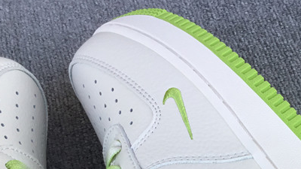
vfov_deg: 15.1
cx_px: 279
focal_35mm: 76
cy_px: 226
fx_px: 607
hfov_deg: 26.8
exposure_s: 1/213
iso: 25
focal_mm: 3.3
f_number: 2.4
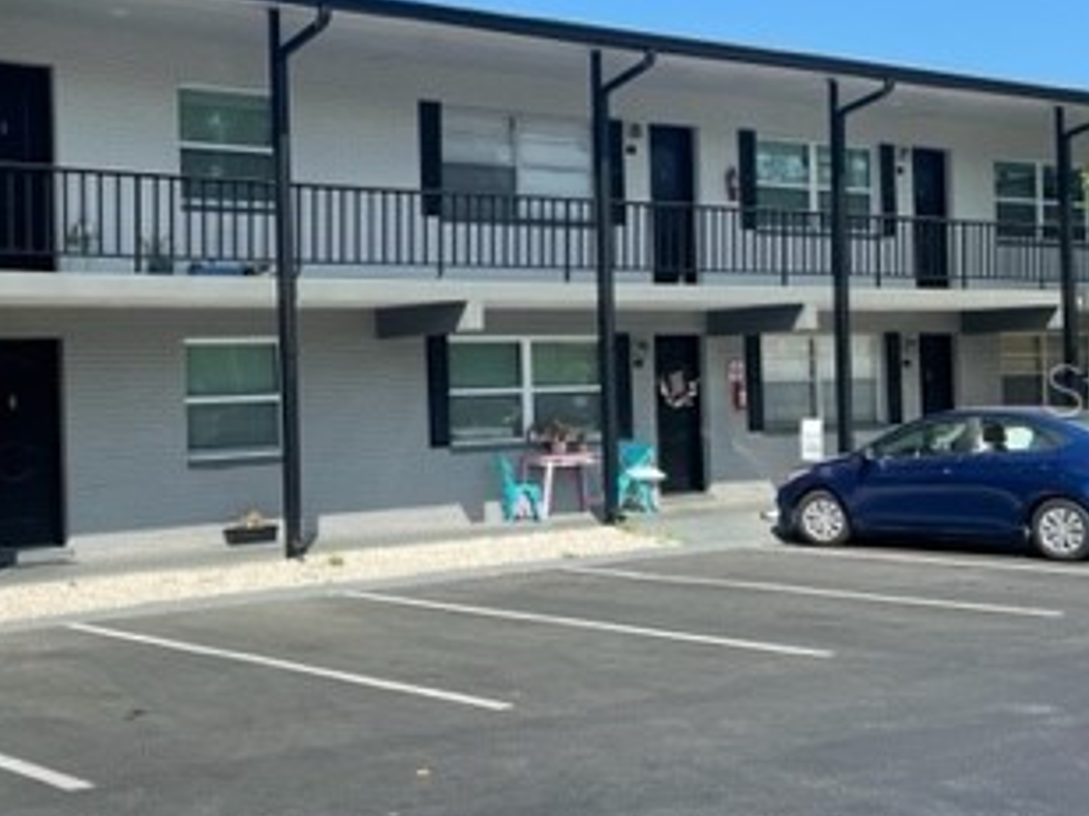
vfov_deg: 27.0
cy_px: 389
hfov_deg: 34.6
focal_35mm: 54
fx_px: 1699
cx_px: 248
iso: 32
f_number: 1.6
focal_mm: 4.2
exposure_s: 1/2506
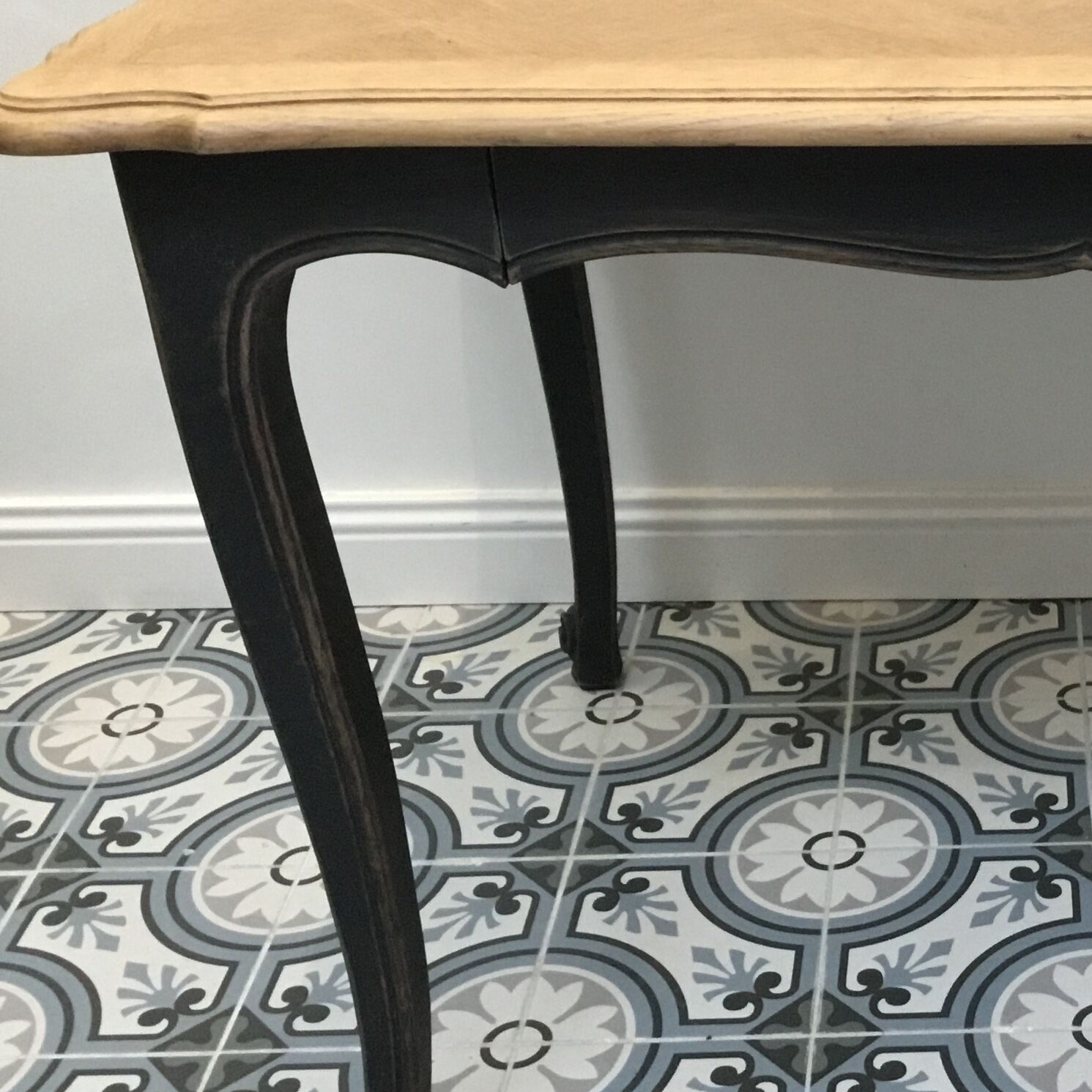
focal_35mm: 60
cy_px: 385
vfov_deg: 28.5
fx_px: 2141
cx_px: 1031
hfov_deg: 27.3
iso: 160
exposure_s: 1/33
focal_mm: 3.3
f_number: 2.4
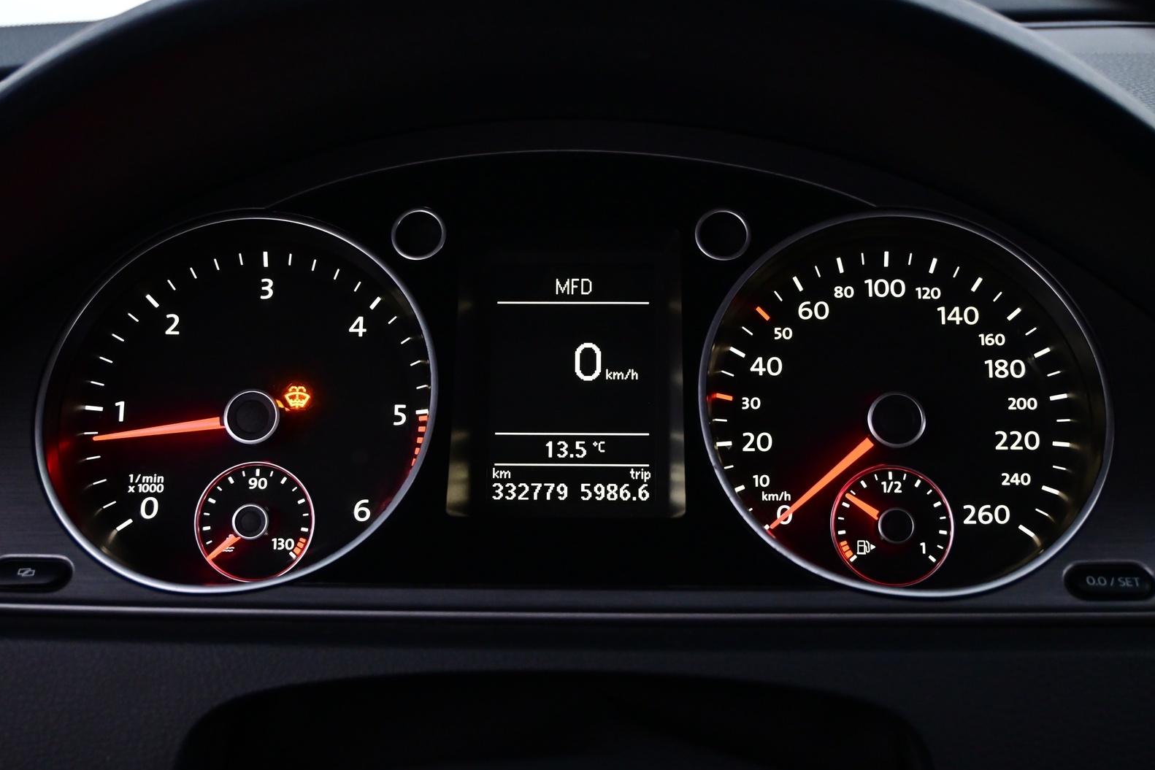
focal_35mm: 43
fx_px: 1380
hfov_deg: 45.4
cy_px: 381
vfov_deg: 31.2
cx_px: 568
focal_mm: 28
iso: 1600
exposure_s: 1/25
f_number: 4.5
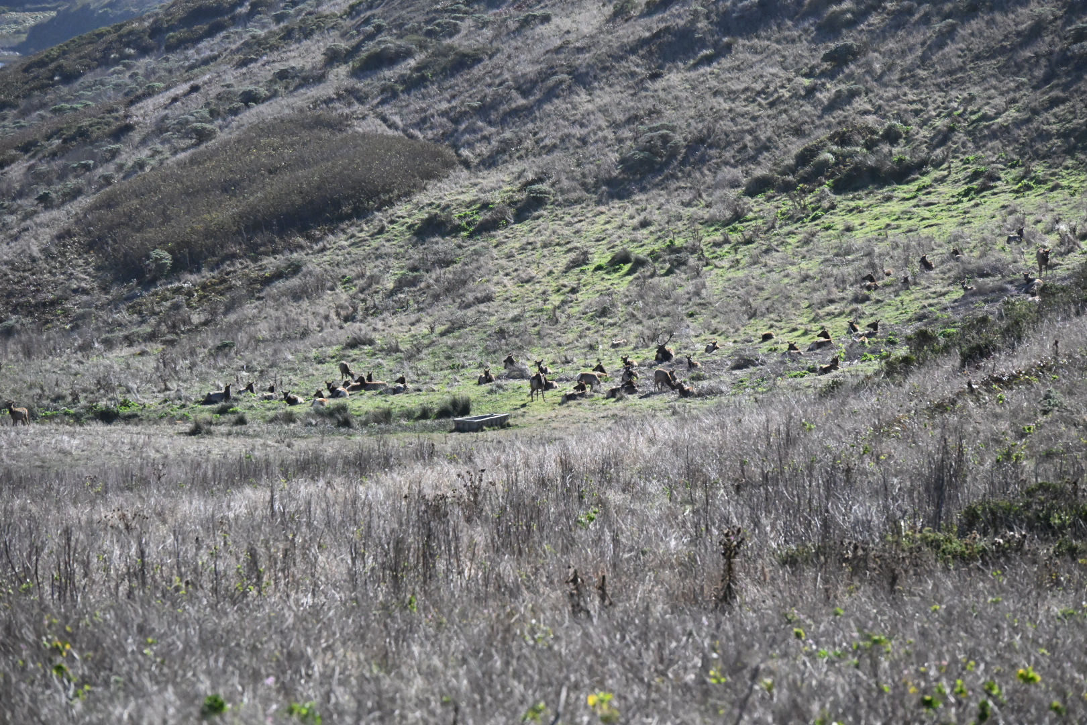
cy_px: 362
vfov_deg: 6.9
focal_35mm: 200
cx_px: 544
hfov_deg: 10.3
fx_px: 6038
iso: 8000
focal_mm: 200
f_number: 11
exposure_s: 1/8000
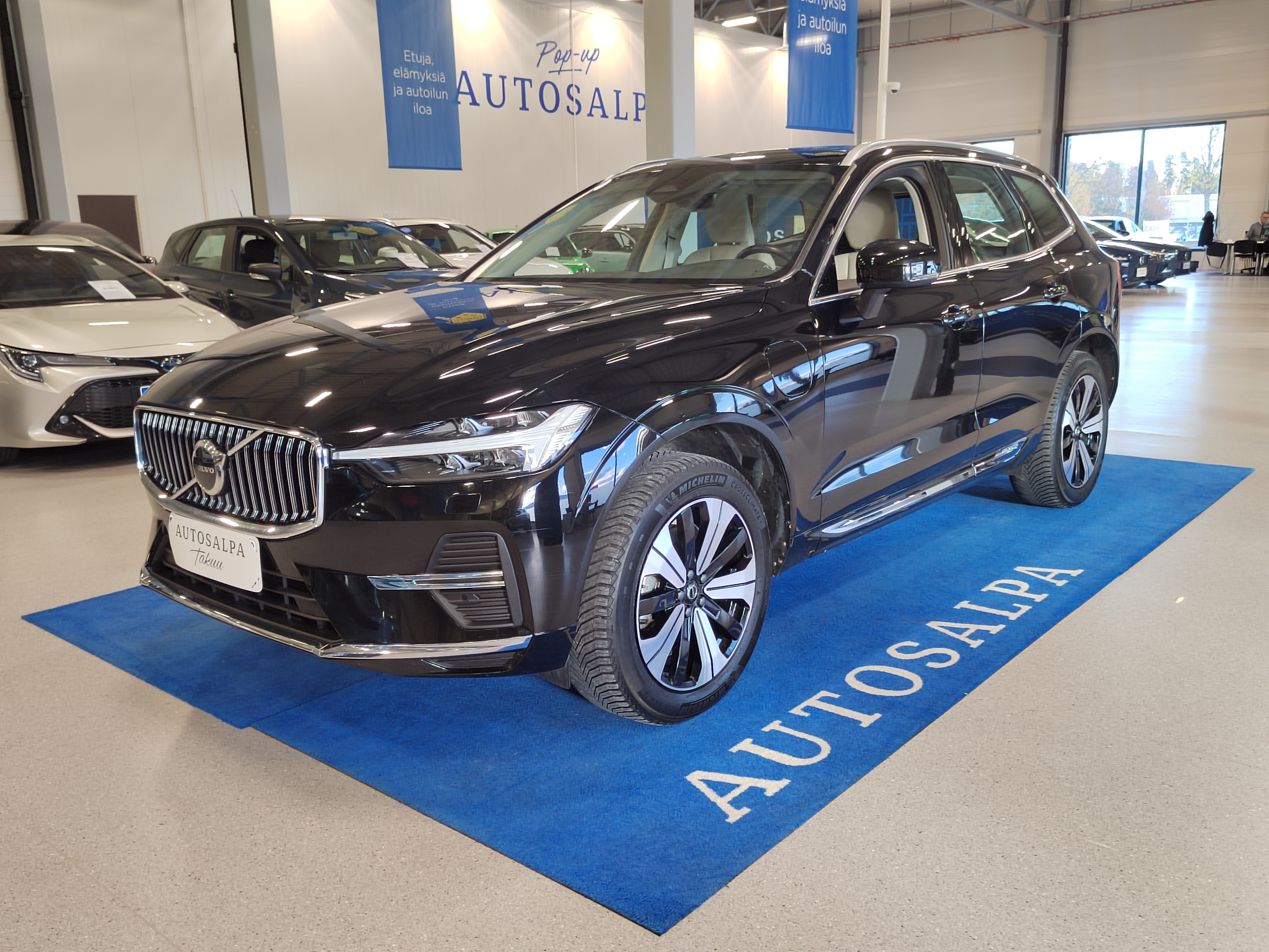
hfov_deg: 61.7
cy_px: 476
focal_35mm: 29
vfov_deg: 48.2
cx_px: 634
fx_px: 1063
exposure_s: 1/100
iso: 453
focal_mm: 5.52
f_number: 1.9
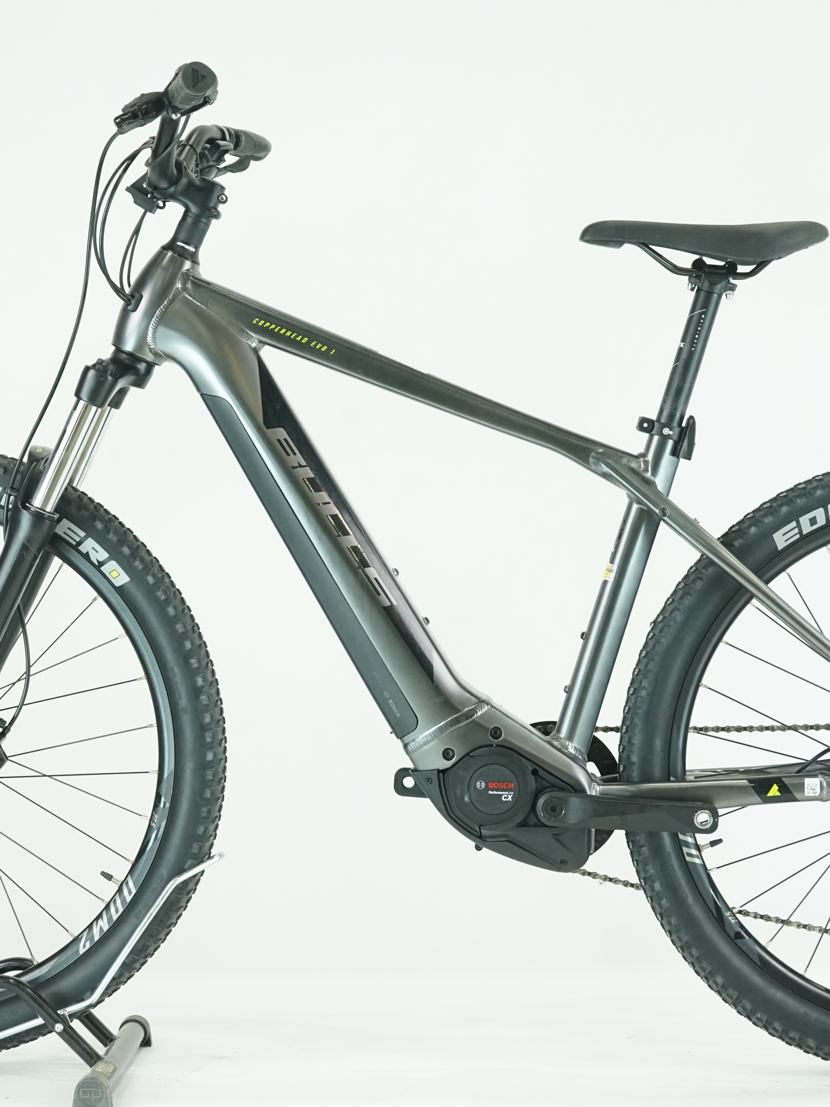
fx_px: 2910
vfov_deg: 21.5
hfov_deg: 16.2
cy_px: 554
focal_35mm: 91
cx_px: 425
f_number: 7.1
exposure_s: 1/200
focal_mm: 63
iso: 3200
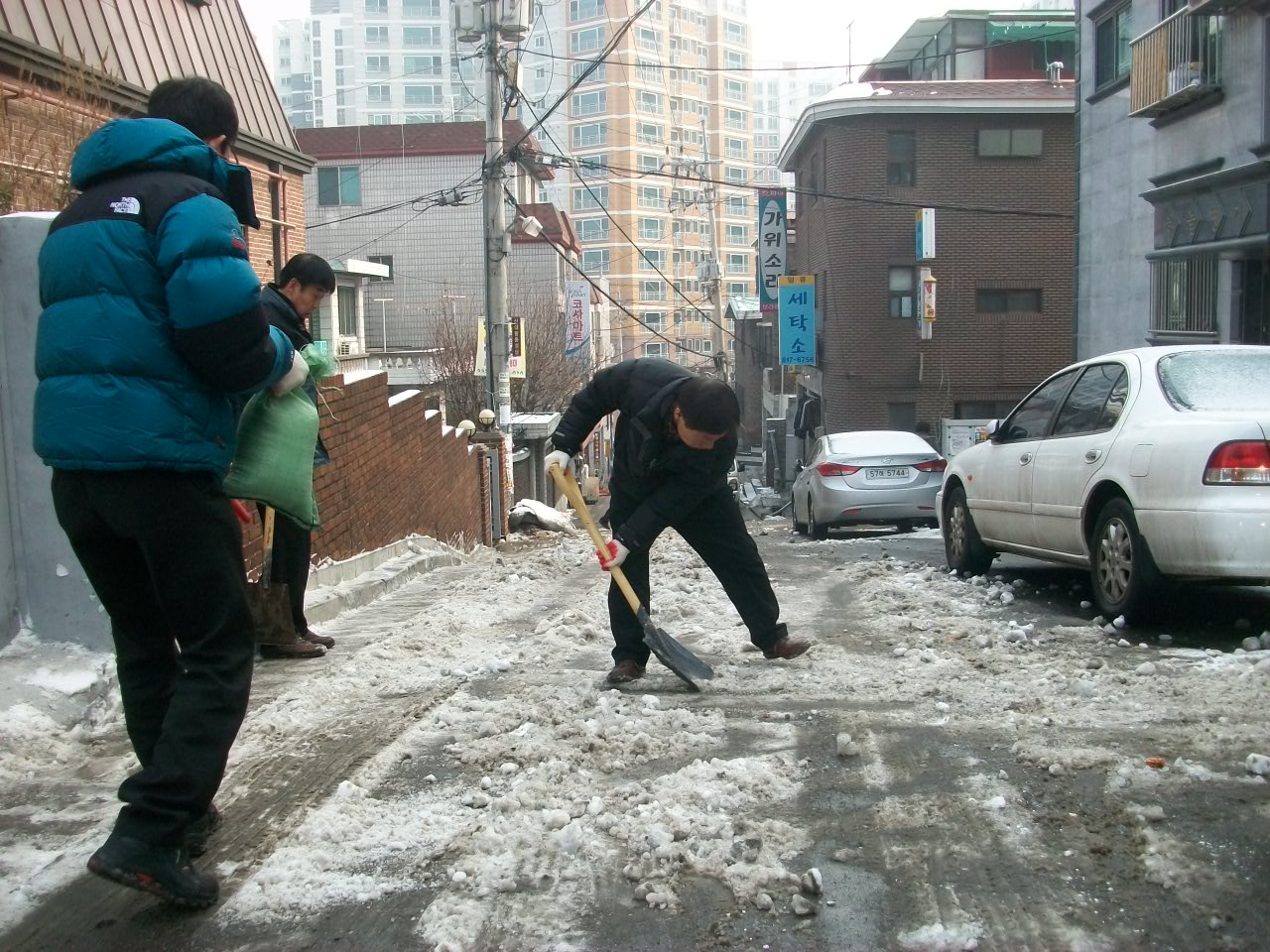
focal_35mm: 34
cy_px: 476
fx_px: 1247
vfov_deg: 41.8
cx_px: 635
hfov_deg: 54.0
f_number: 2.8
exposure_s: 1/320
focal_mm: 5.7
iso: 80
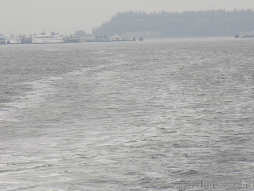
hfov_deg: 4.6
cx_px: 126
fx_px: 3191
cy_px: 77
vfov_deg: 3.4
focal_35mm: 435
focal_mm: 89
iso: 50
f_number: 5.8
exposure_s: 1/132
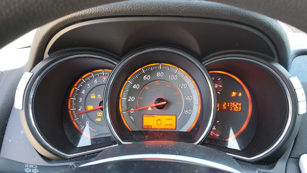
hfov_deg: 66.1
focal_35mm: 29
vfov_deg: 39.9
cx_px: 153
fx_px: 236
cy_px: 109
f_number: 1.5
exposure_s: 1/120
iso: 97
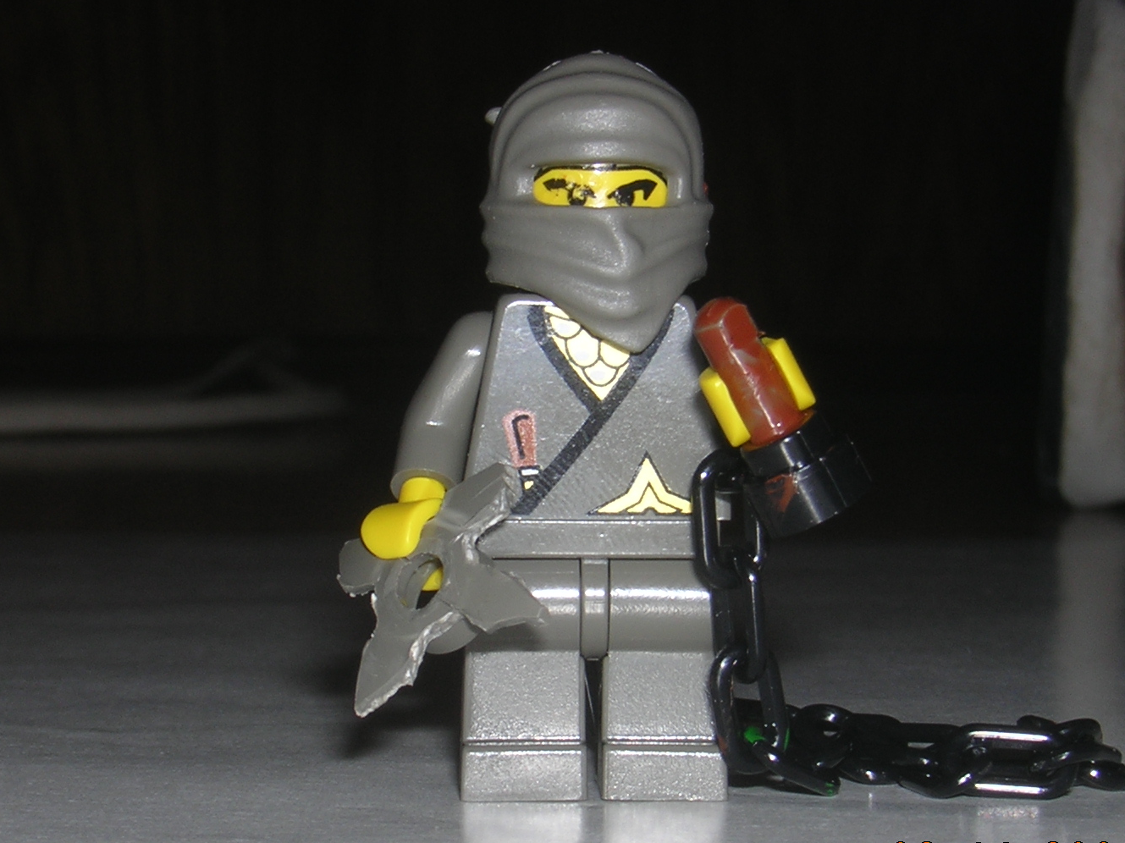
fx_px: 3639
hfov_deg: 17.6
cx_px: 554
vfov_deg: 13.2
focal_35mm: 112
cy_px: 457
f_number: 8.6
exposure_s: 1/60.1
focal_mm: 12.1
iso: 100
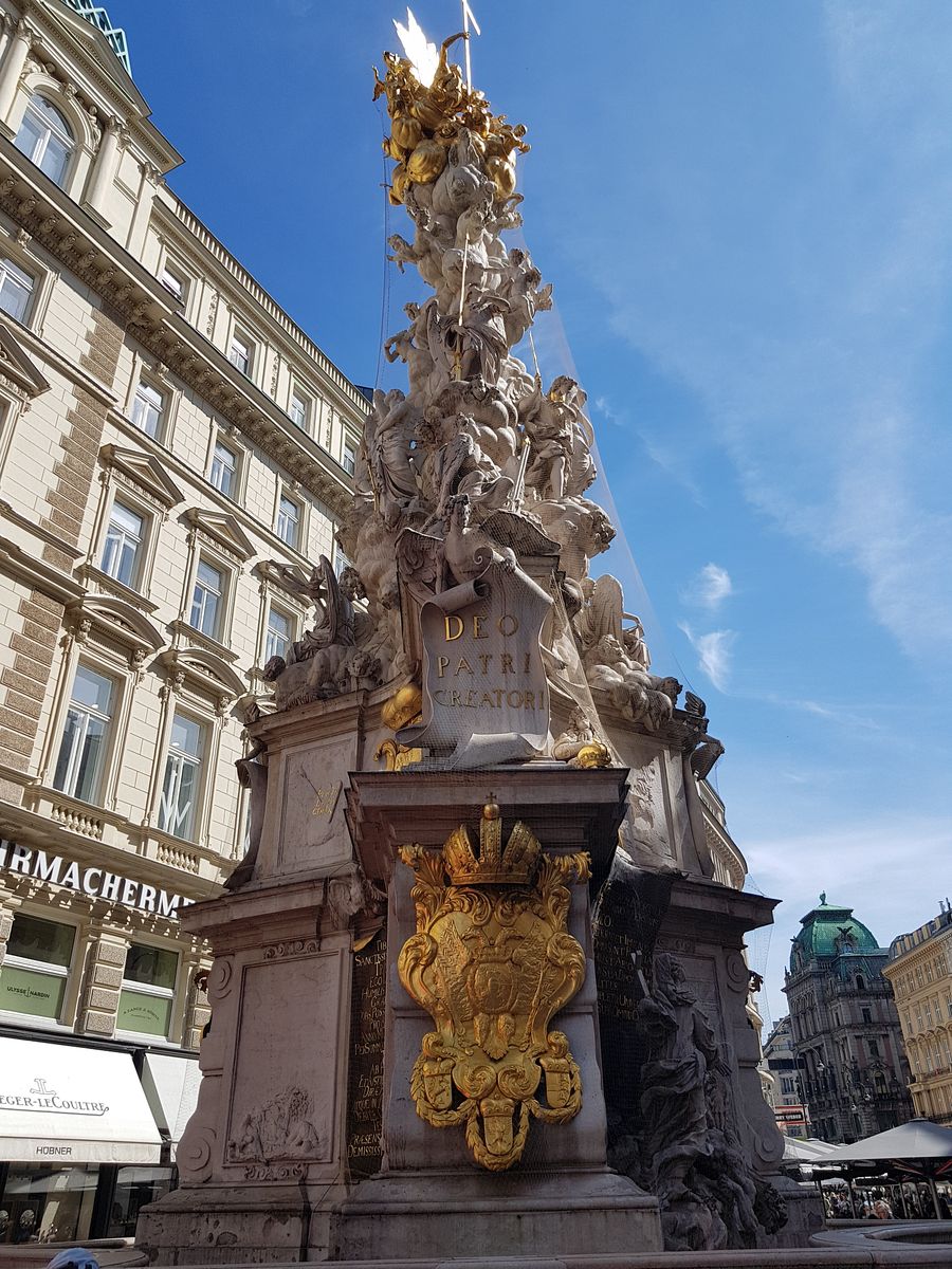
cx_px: 476
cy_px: 634
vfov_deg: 67.3
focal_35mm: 26
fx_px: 953
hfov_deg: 53.1
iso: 50
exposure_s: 1/2488
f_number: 1.7
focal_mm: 4.2
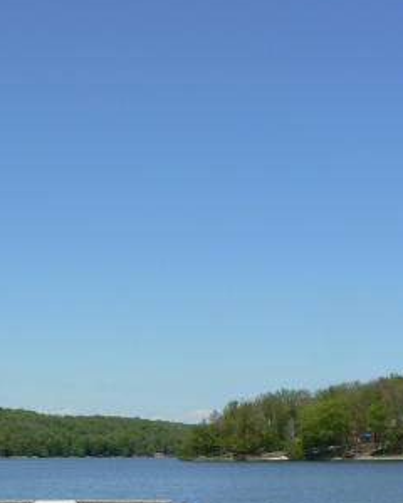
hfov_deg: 20.1
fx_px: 1118
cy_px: 325
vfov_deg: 25.3
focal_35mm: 75
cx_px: 49
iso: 80
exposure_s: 1/400
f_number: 6.3
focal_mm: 6
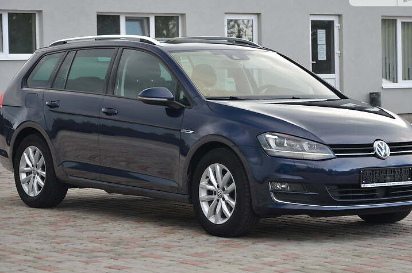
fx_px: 1434
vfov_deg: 10.9
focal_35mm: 126
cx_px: 210
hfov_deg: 16.3
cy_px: 127
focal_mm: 75
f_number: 5.3
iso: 400
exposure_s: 1/60
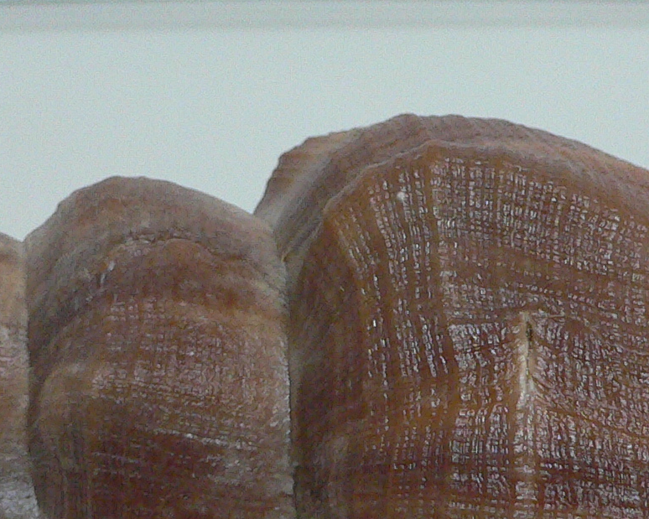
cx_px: 432
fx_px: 1709
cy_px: 370
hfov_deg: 21.4
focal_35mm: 89
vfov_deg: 17.2
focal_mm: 4.6
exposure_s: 1/40
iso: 200
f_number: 2.8
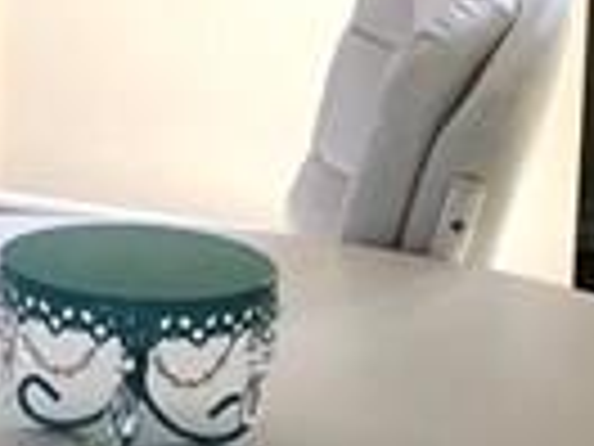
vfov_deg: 6.8
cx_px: -954
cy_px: -126
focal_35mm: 218
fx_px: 3741
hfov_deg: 8.2
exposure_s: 1/40
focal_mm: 3.99
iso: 25
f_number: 1.8
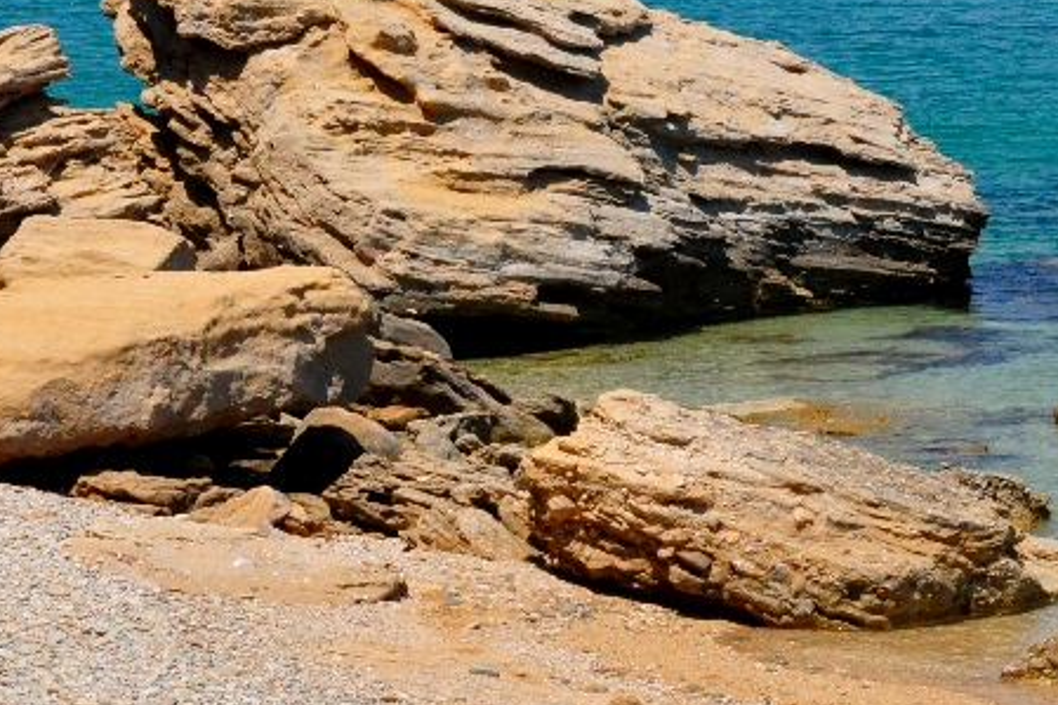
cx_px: 1209
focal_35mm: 180
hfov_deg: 11.2
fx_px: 5298
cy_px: 37
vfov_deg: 7.6
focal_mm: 45
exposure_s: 1/1600
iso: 1250
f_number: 14
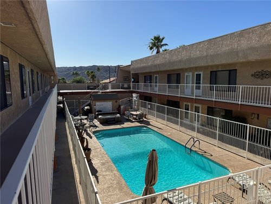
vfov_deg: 56.8
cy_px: 102
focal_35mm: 24
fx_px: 188
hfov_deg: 71.6
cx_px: 136
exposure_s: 1/5348
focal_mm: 6.76
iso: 80
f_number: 1.78
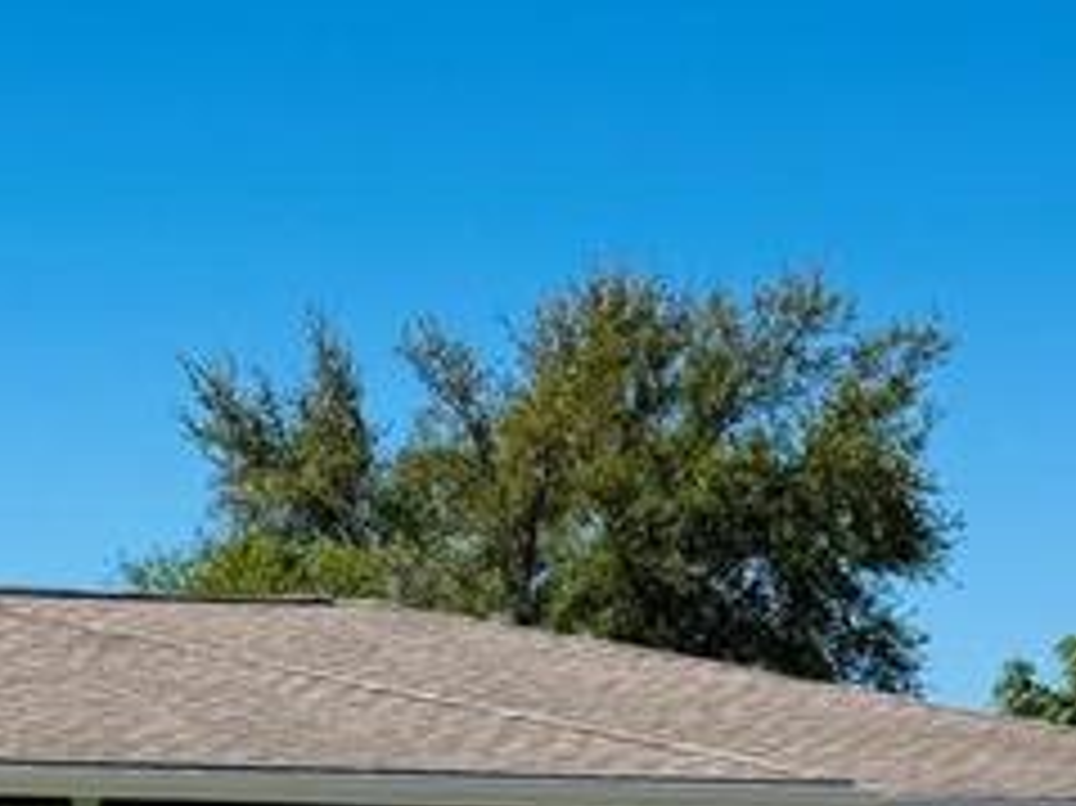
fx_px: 3200
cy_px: 923
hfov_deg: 18.4
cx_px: -113
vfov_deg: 14.0
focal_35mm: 103
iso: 80
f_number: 1.78
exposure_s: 1/6410
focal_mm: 6.76
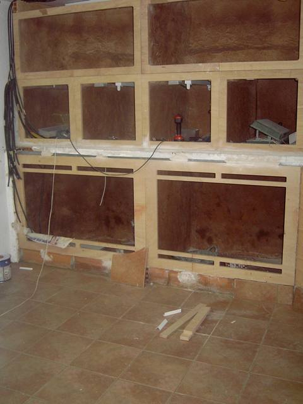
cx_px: 152
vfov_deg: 52.6
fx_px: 408
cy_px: 202
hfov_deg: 40.7
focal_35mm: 35
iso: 200
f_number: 2.8
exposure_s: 1/50
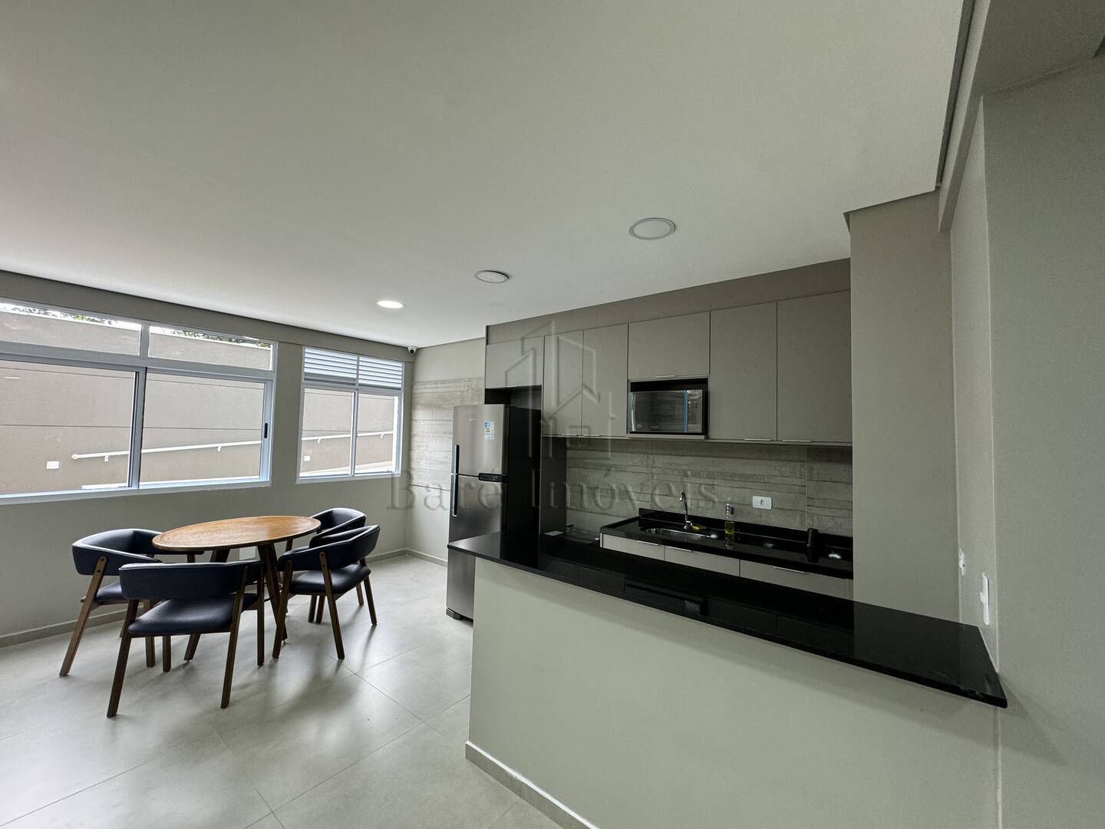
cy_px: 414
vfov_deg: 85.7
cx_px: 552
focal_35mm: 14
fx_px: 447
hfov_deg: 102.1
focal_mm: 2.22
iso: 160
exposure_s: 1/120
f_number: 2.2
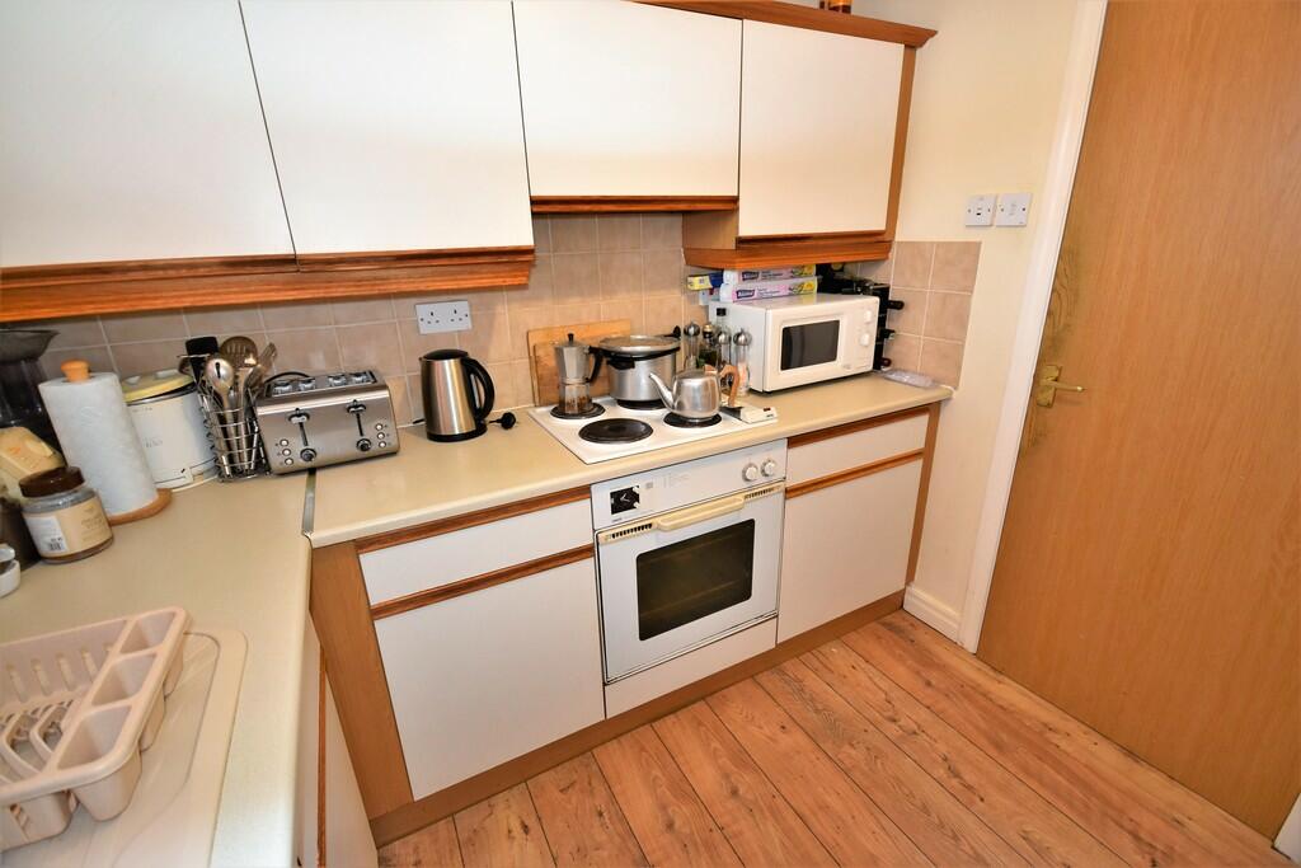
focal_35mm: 15
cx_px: 650
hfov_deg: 100.4
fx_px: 542
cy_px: 434
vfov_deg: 77.3
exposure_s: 1/60
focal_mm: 10
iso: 800
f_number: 4
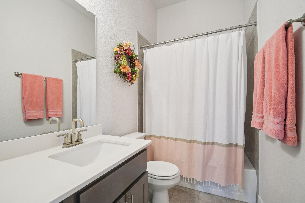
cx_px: 152
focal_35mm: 15
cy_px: 102
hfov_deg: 100.4
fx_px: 127
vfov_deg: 77.3
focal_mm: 10
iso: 400
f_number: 8
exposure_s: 1/10
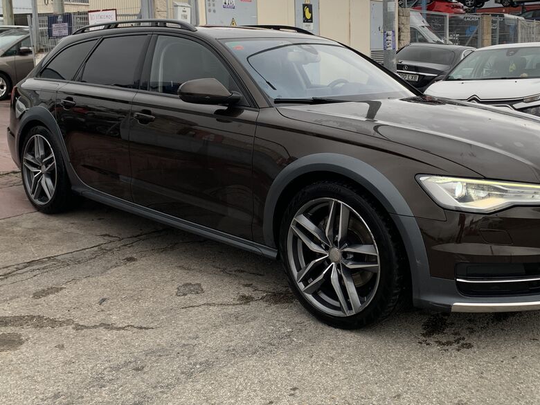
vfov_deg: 35.6
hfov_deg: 46.8
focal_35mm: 40
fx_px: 624
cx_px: 282
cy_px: 131
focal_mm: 4.25
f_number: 1.8
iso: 32
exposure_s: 1/122
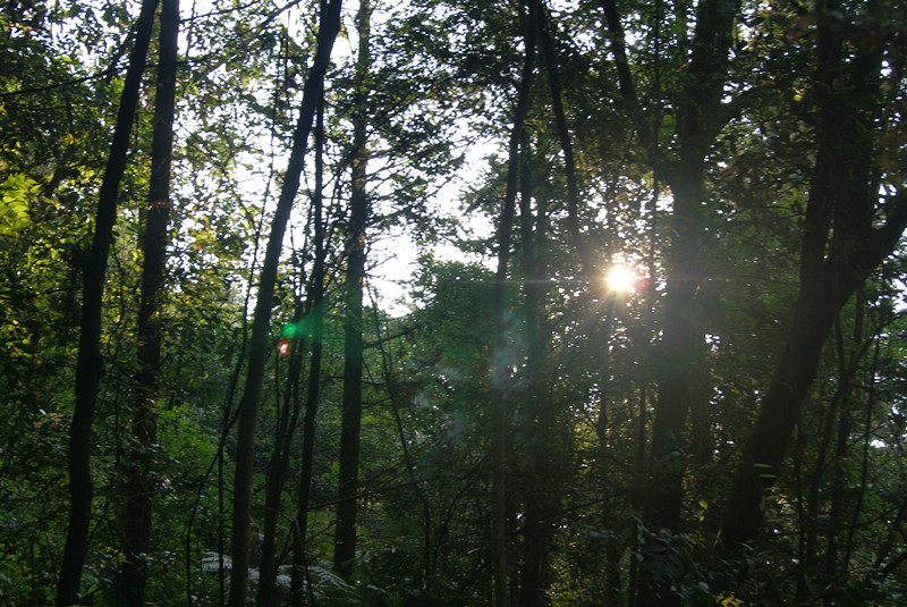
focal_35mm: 52
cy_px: 304
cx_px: 454
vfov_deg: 25.8
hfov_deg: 37.8
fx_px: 1324
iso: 100
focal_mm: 35
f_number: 5.6
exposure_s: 1/60
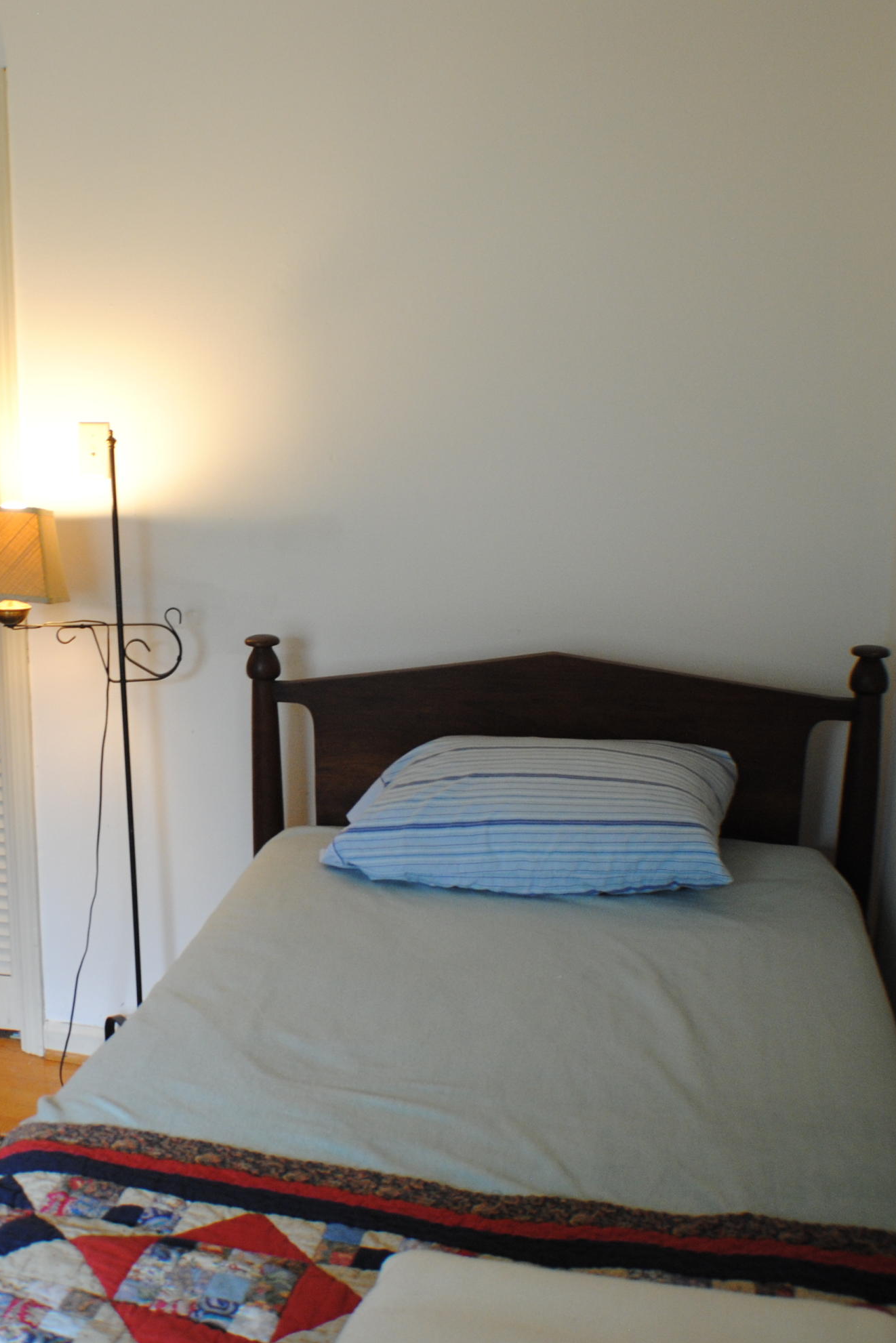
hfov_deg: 26.1
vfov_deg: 39.6
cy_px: 674
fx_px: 1866
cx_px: 90
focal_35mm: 50
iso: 360
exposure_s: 1/30
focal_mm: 22
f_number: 3.8
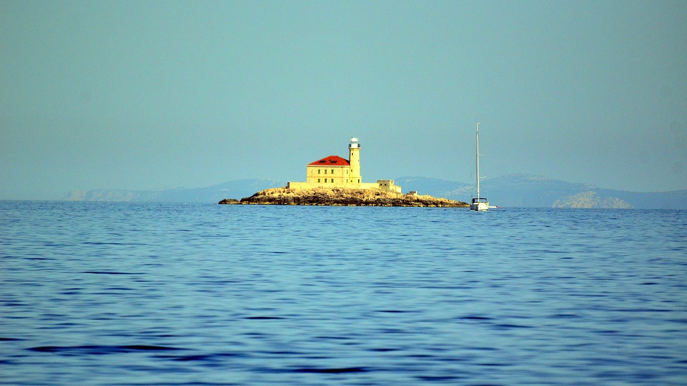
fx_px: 8599
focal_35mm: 472
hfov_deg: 4.6
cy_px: 199
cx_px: 344
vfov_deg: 2.6
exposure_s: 1/4000
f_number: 5.6
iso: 800
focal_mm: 300
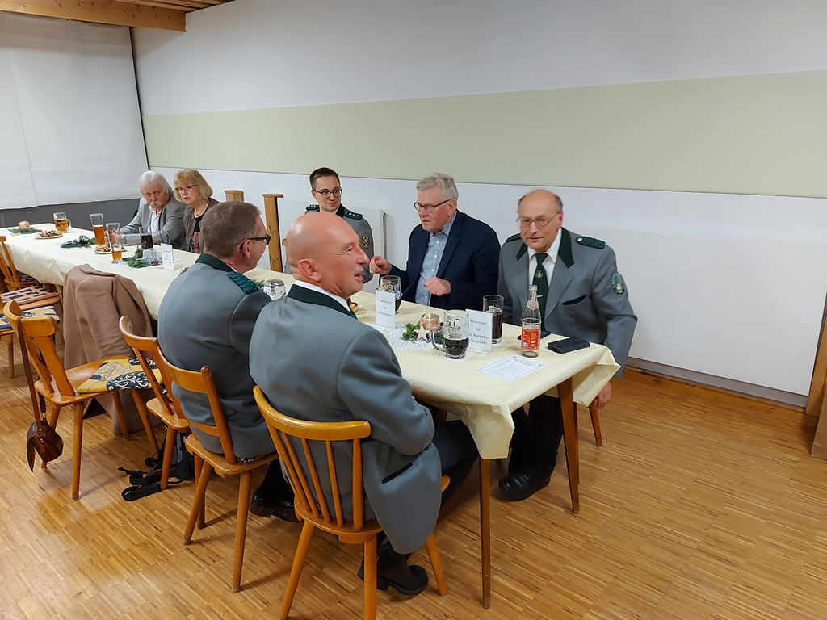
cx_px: 414
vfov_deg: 56.8
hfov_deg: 71.6
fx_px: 573
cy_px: 310
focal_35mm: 24
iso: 320
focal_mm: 5.23
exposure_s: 1/33
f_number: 1.8
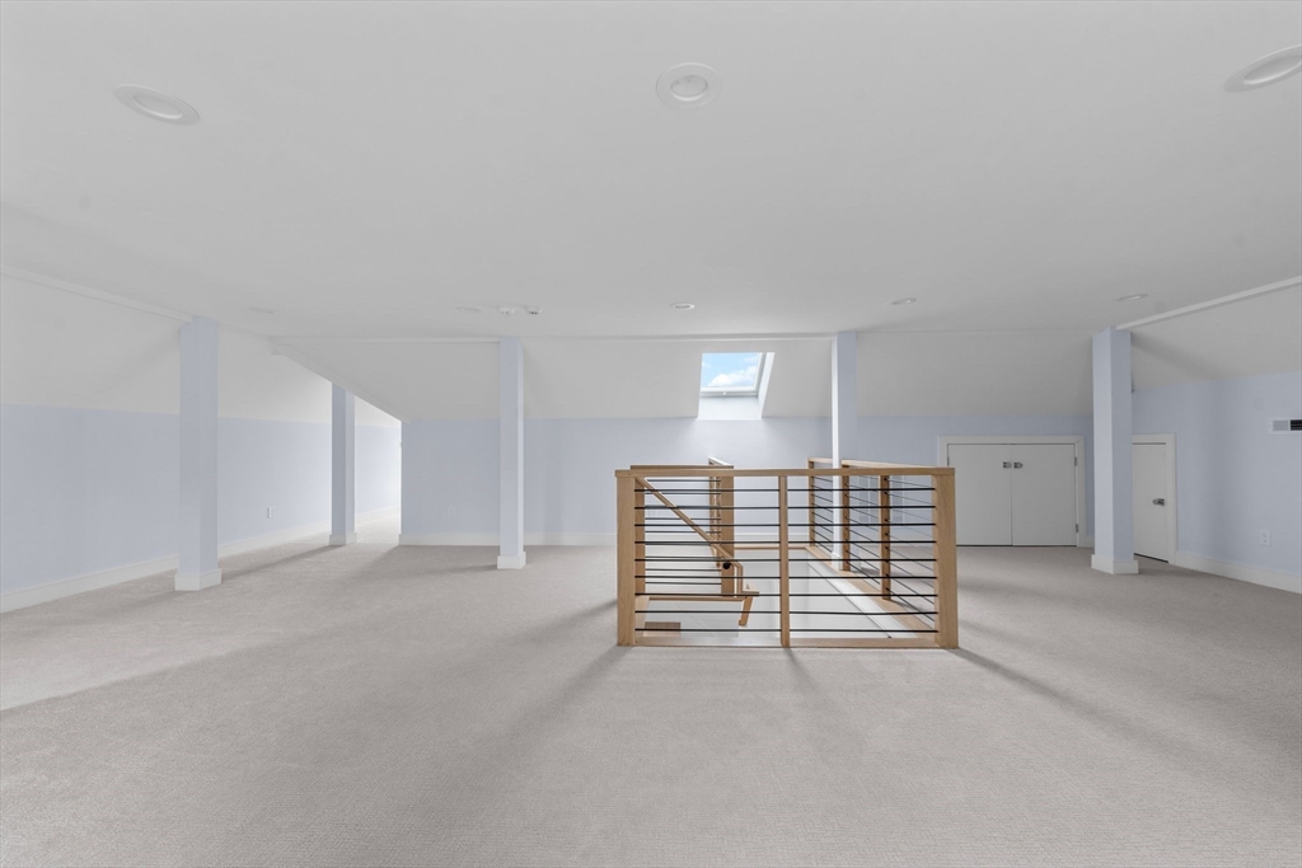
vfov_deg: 81.2
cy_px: 434
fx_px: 506
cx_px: 651
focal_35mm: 14
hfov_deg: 104.2
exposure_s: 1/3
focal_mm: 14
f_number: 8
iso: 400
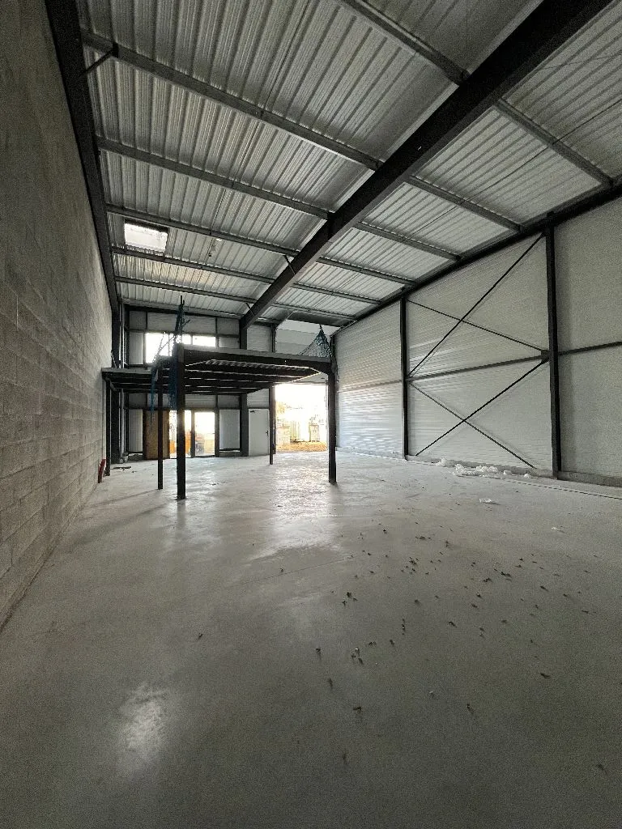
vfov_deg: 106.2
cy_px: 414
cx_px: 311
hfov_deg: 89.9
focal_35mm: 13
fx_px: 311
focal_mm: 1.57
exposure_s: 1/99
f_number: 1.8
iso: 125
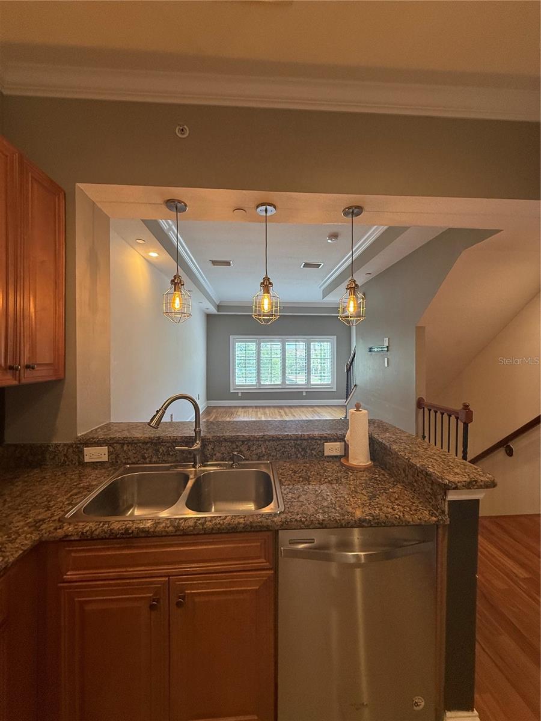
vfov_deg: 102.1
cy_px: 360
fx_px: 292
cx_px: 270
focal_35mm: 14
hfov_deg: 85.7
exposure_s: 1/120
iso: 200
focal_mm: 2.22
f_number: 2.2
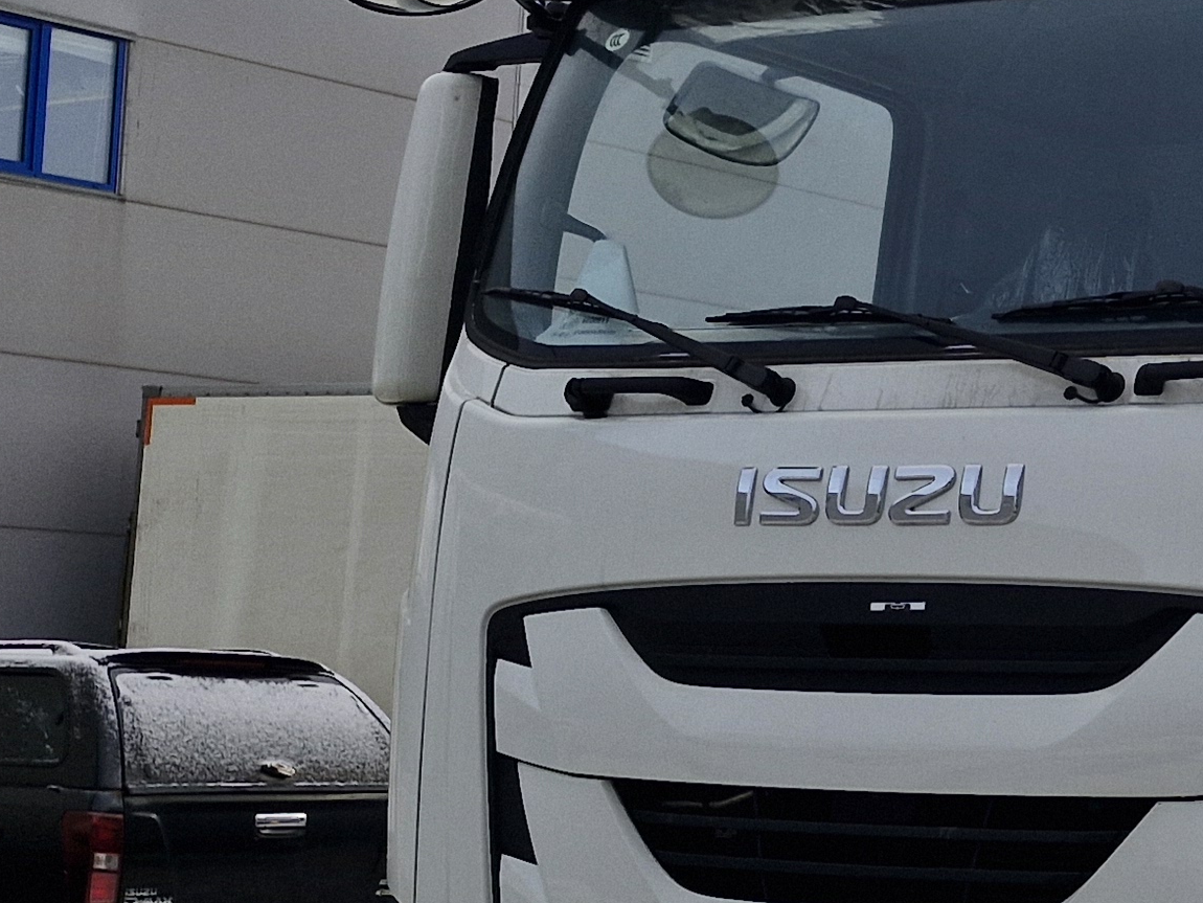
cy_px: 537
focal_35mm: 80
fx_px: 2781
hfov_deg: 21.7
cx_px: 1609
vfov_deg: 18.4
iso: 50
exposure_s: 1/414
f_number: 1.8
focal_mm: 5.54
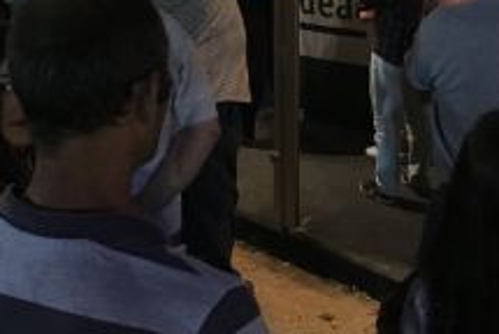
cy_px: 58
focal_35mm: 84
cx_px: 209
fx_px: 1166
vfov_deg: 16.2
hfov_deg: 24.1
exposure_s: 1/17
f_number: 2.2
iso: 200
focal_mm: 4.15
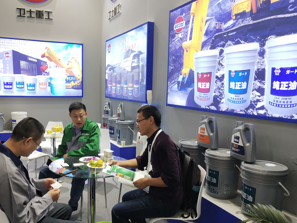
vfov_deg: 39.6
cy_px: 124
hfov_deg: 51.1
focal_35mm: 36
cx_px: 124
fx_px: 309
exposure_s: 1/50
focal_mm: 3.95
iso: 135
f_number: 1.8
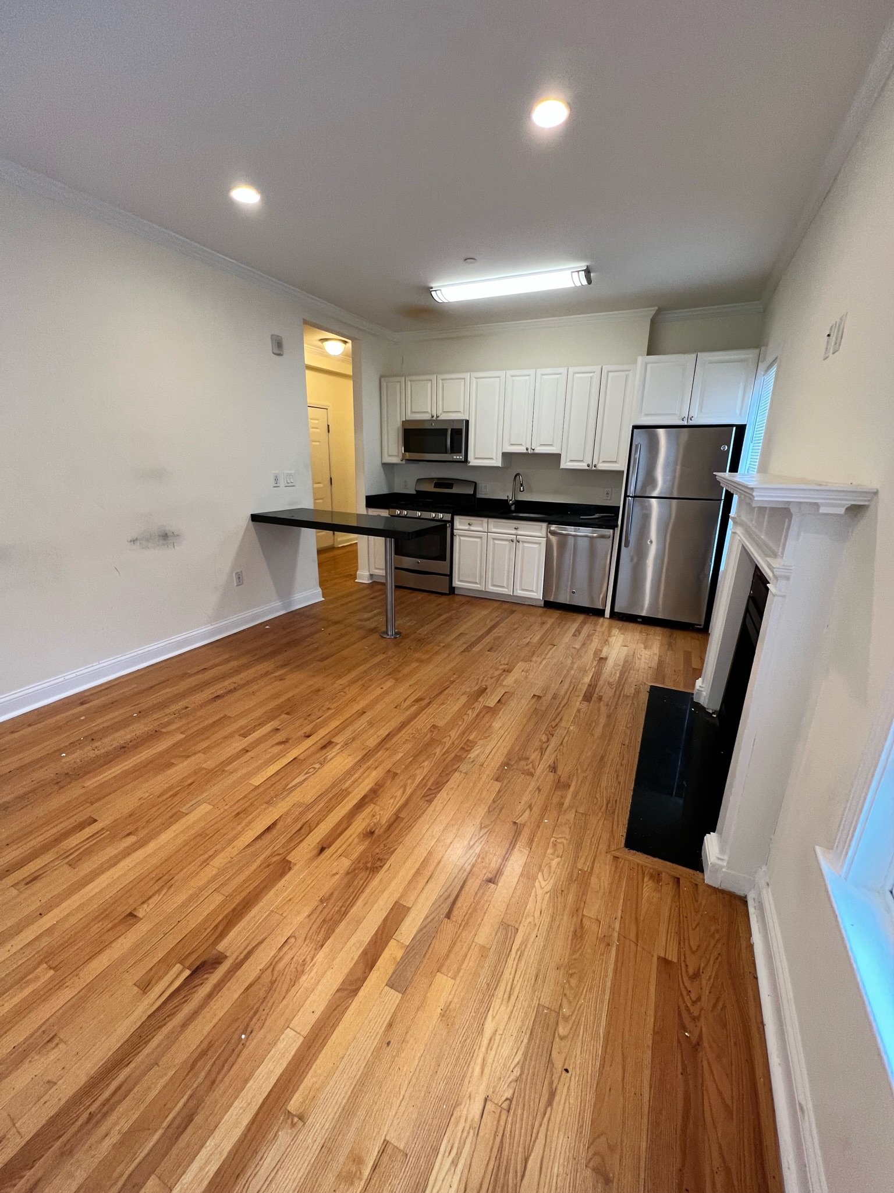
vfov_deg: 106.2
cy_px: 596
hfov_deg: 89.9
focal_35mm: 13
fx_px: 448
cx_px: 447
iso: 125
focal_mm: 1.57
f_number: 1.8
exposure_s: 1/60
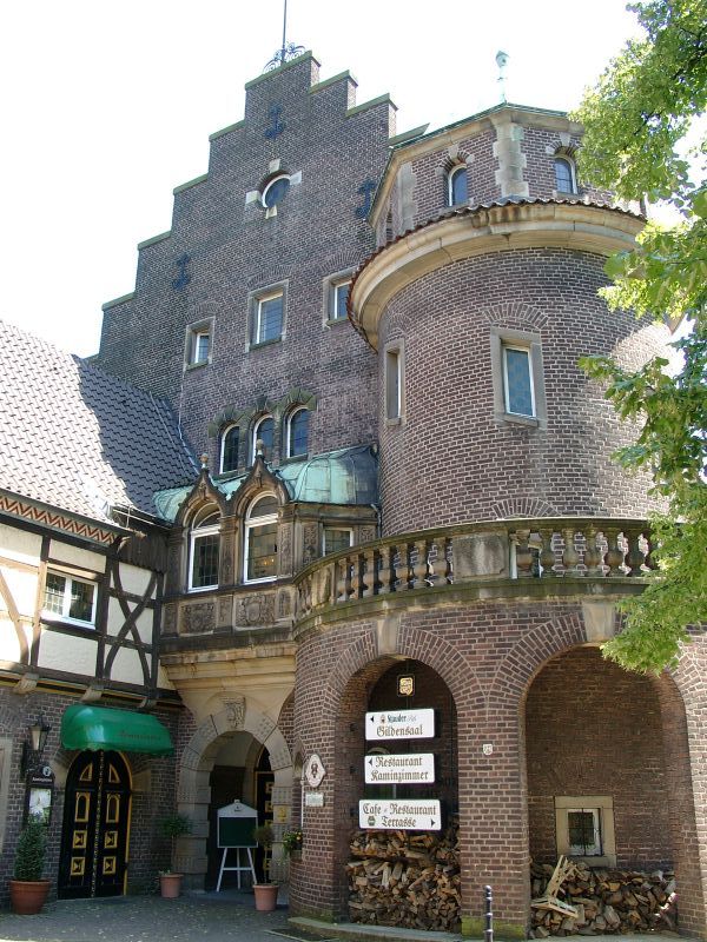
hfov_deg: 41.8
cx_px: 354
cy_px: 471
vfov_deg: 54.0
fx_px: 926
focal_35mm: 34
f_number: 4
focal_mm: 7.13
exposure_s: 1/89.8
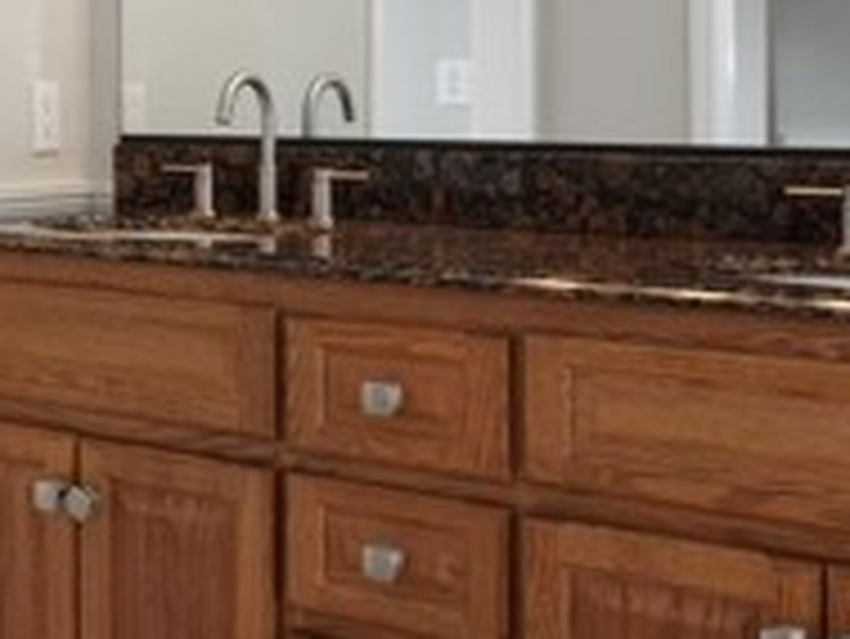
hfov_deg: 30.1
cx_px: 58
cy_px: 144
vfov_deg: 23.8
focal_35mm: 61
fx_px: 1499
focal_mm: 9
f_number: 8
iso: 2500
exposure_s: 1/100
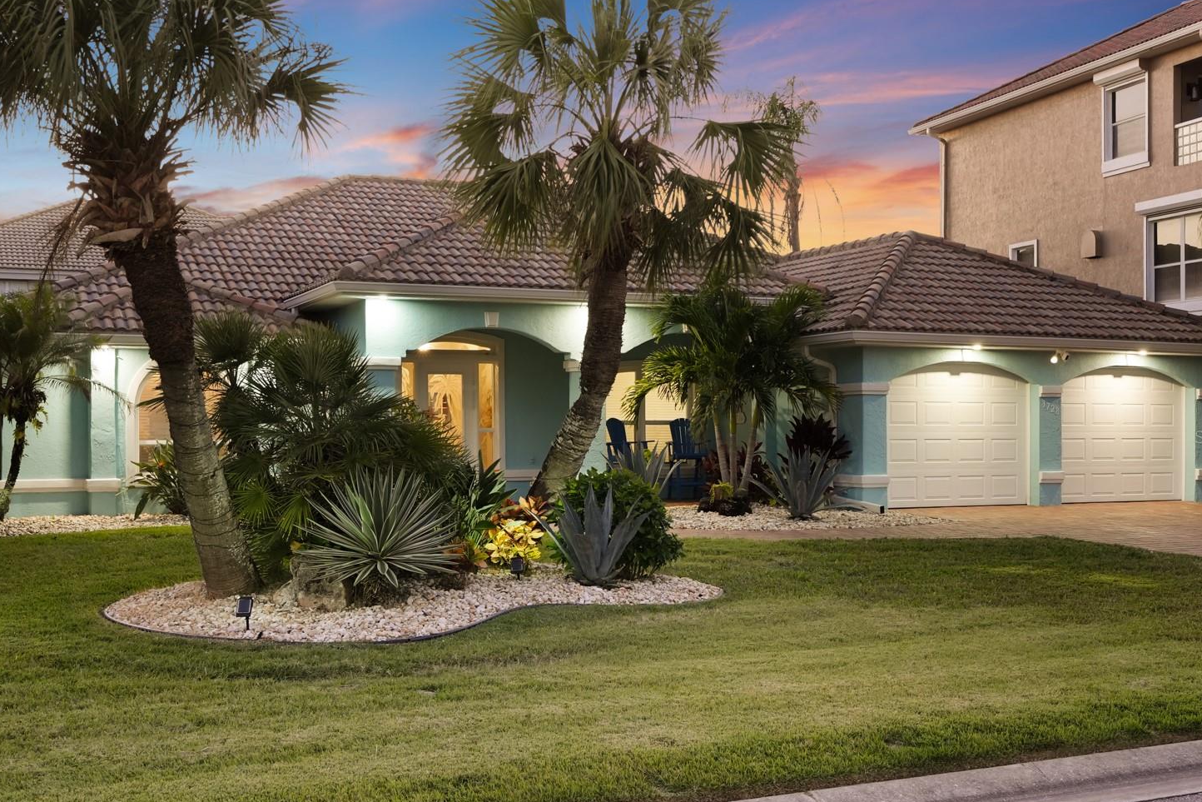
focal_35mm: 41
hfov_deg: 47.4
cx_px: 608
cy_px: 437
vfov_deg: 32.6
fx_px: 1369
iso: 2000
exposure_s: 1/6
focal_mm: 25
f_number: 4
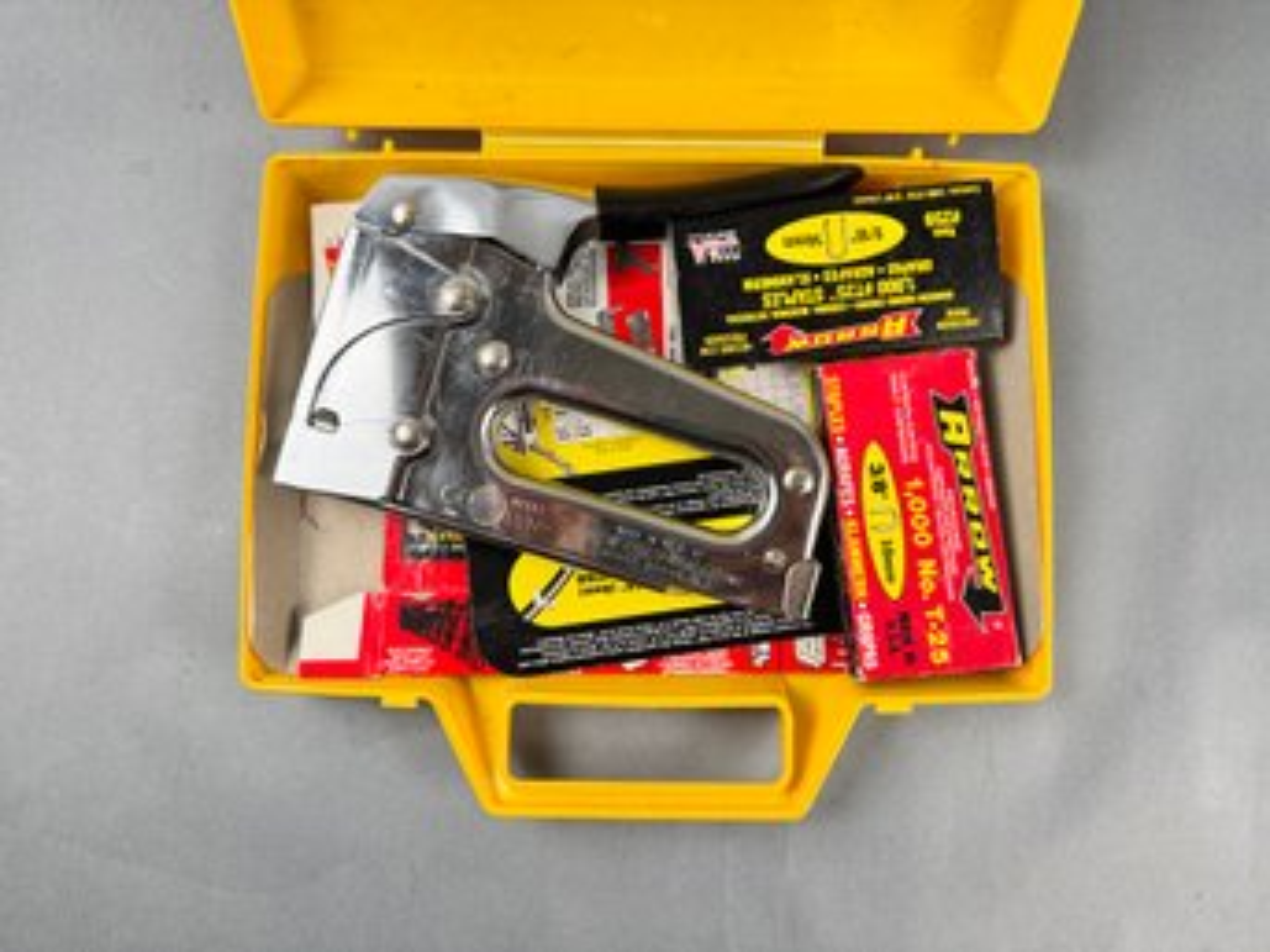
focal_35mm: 24
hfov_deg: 71.6
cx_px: 635
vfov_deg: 56.8
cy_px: 476
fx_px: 880
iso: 100
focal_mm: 6.76
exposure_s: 1/143
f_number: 1.78
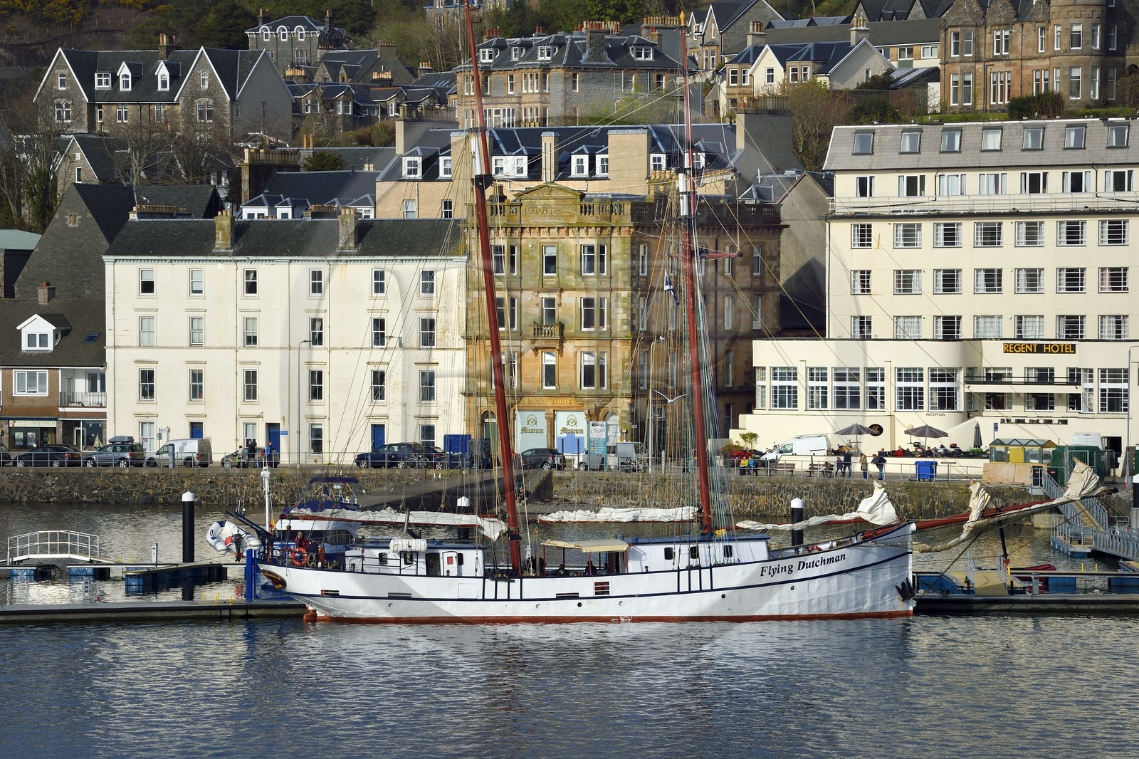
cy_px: 380
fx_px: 6326
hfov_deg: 10.3
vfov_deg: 6.9
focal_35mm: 200
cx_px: 570
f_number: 14
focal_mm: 200
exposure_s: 1/320
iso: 200
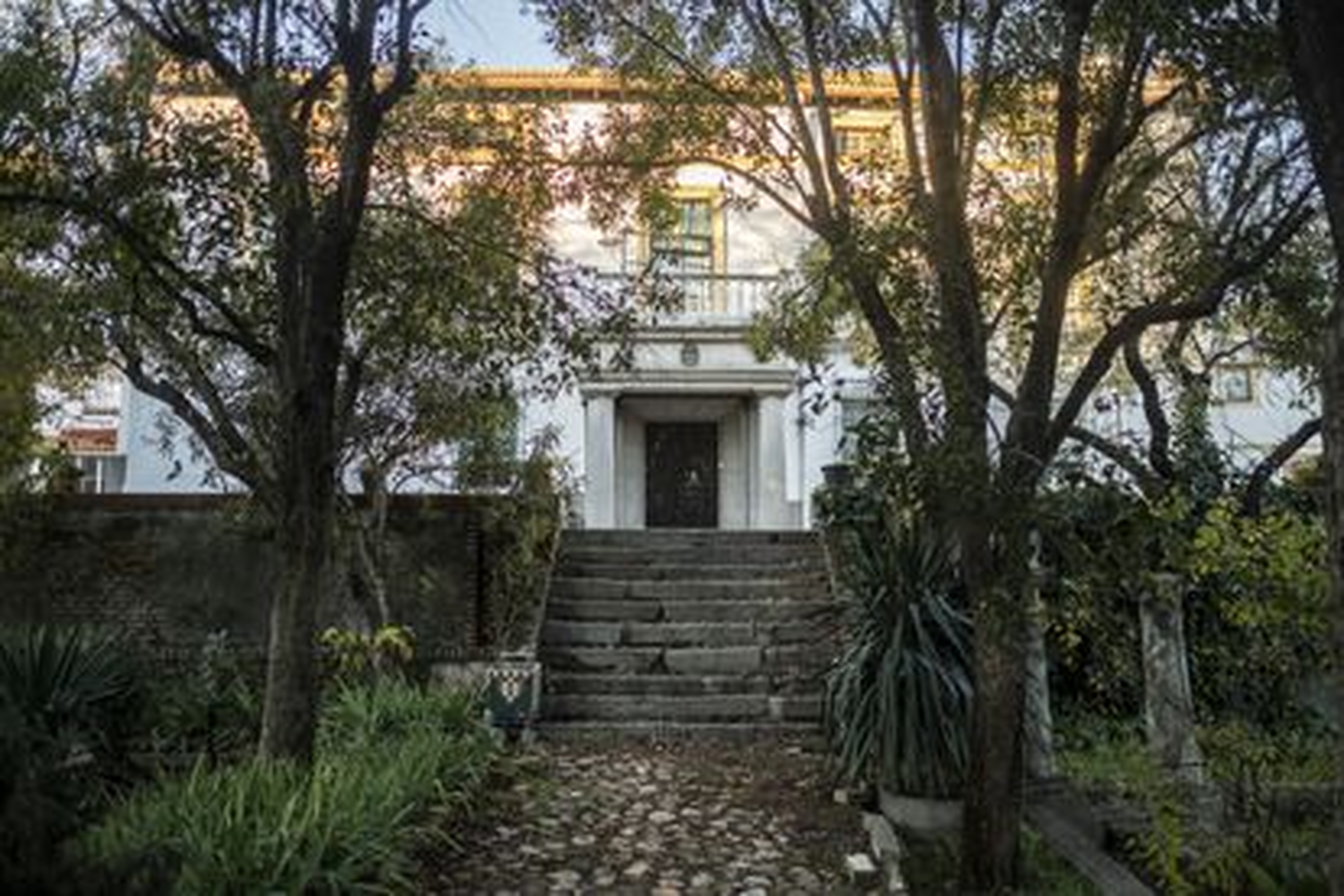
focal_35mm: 35
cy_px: 448
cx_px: 672
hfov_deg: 54.4
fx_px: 1307
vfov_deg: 37.9
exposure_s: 1/1000
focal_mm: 23
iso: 250
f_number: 1.4
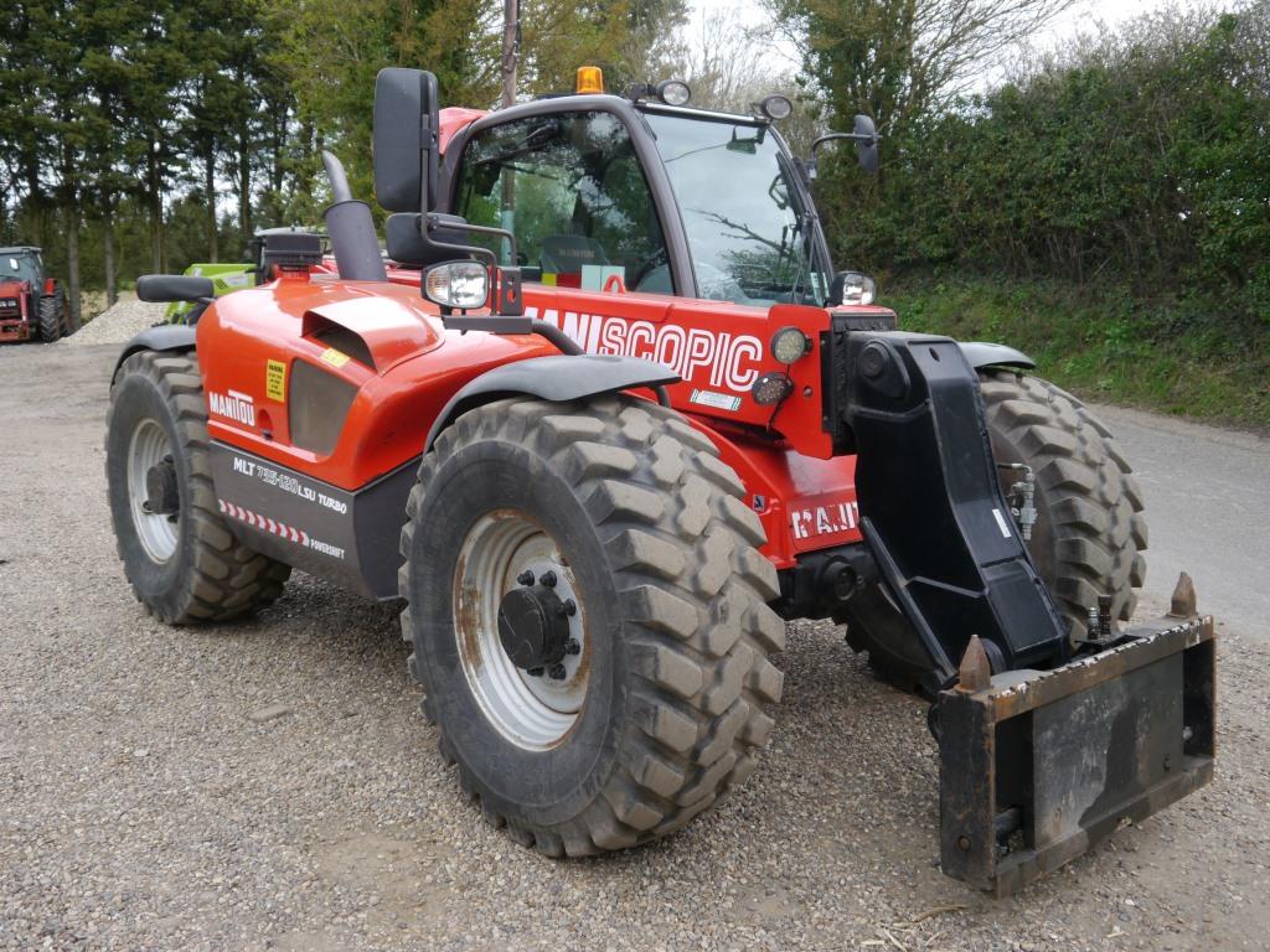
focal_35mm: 34
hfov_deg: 54.0
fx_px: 1247
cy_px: 476
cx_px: 635
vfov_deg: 41.8
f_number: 4.5
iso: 160
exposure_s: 1/125
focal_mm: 17
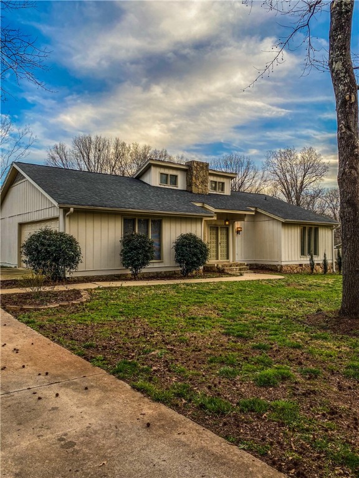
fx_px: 360
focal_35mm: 26
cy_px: 239
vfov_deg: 67.3
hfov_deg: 53.1
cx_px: 180
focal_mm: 4.25
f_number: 1.8
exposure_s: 1/510
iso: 32
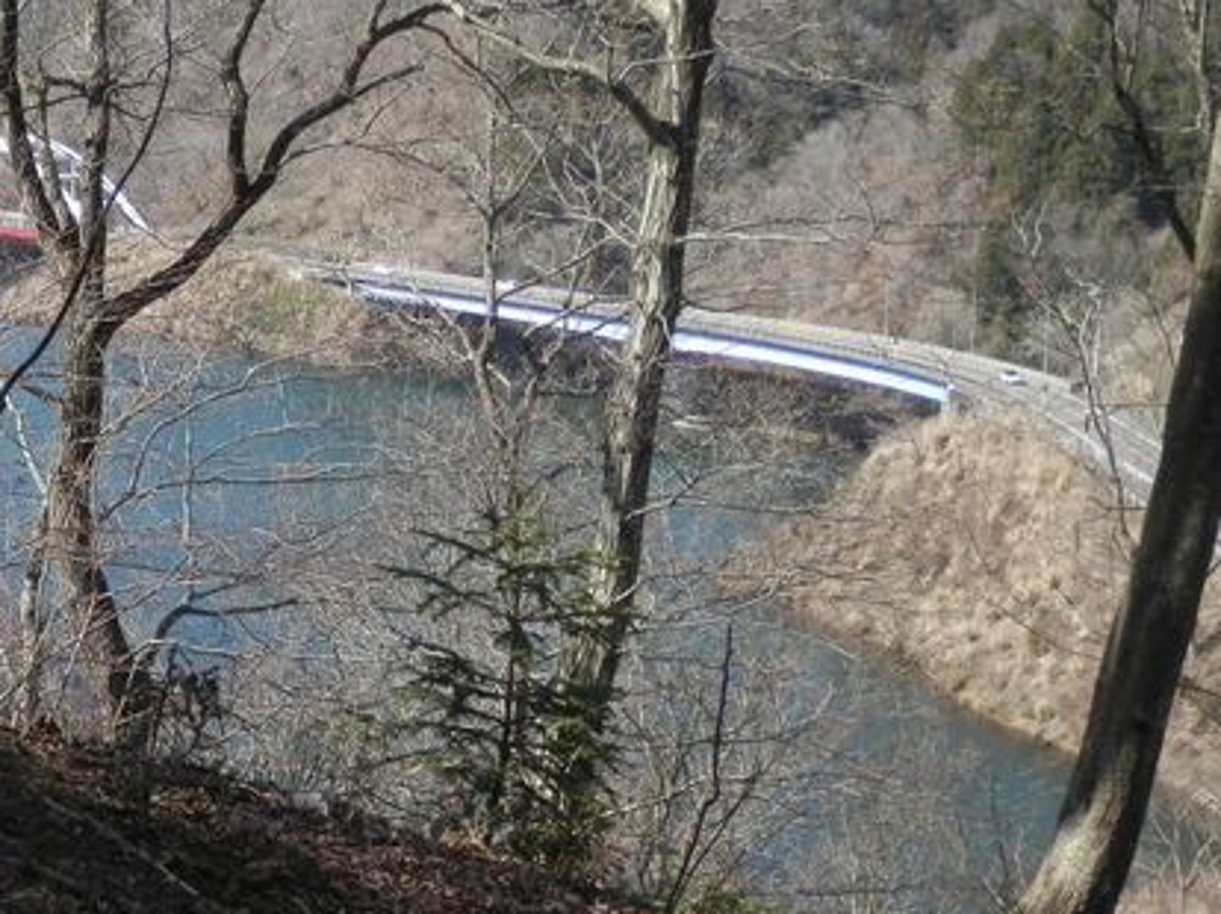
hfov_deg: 22.0
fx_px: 3067
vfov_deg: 17.0
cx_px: 112
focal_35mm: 87
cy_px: 407
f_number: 3.8
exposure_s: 1/320
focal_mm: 8
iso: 80
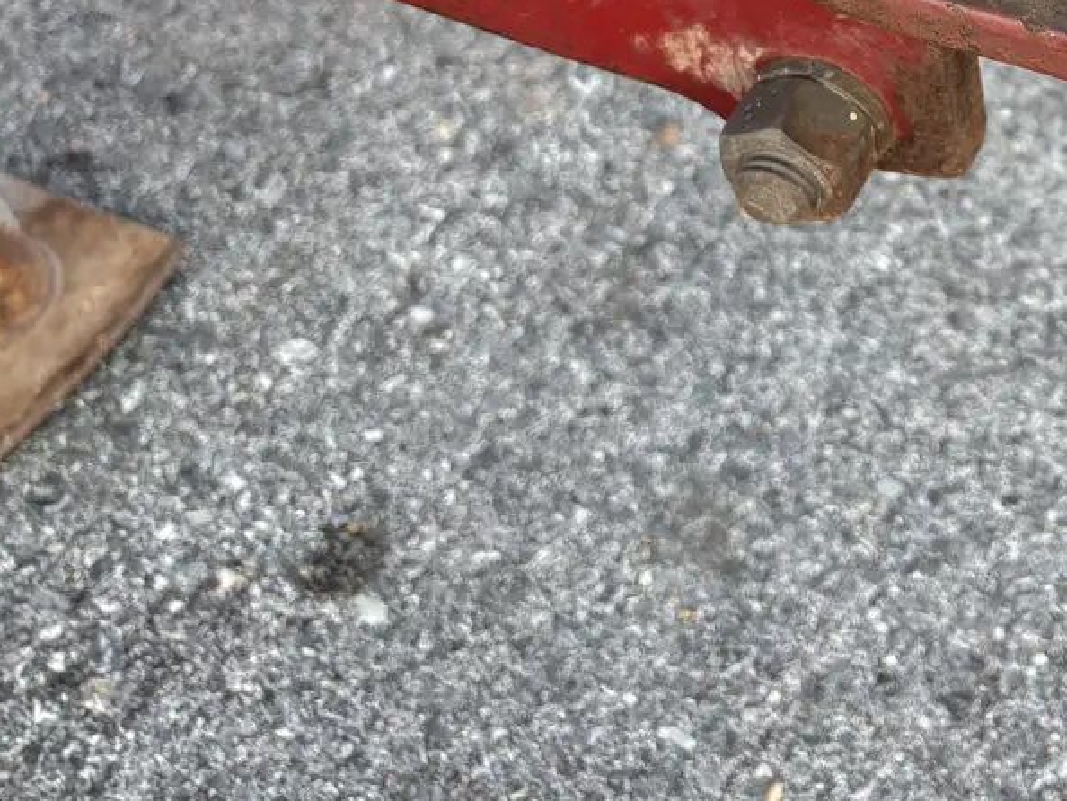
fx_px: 1943
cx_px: 1101
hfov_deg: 28.5
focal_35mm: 63
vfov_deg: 21.6
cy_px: -154
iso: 50
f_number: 1.6
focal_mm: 5.96
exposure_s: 1/348
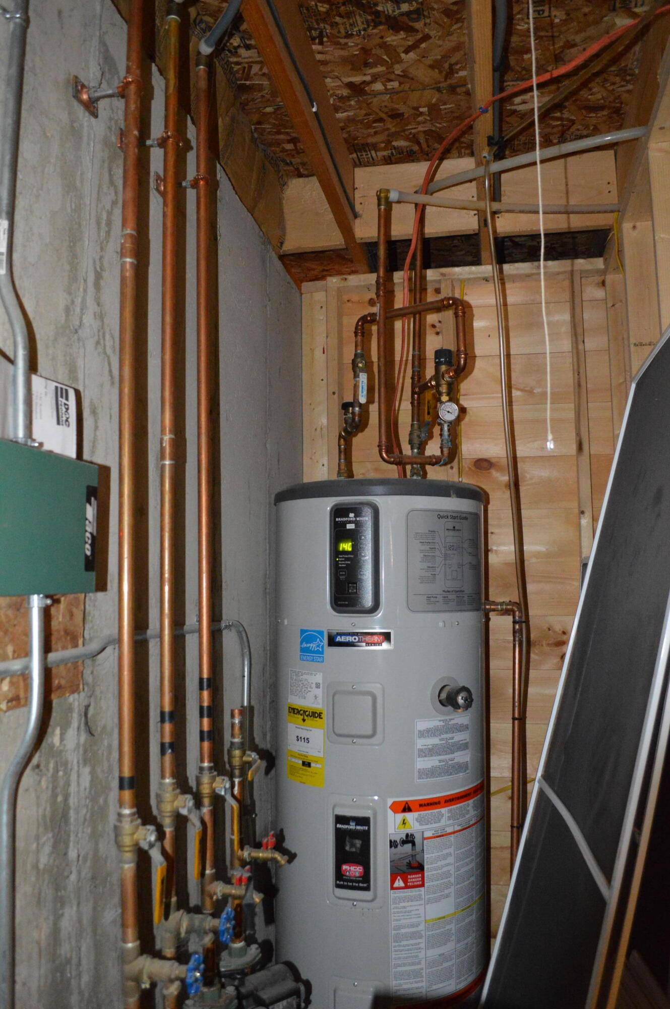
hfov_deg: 47.8
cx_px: 335
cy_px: 504
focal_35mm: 27
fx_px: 755
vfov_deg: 67.4
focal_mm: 18
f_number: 3.5
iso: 3200
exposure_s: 1/60
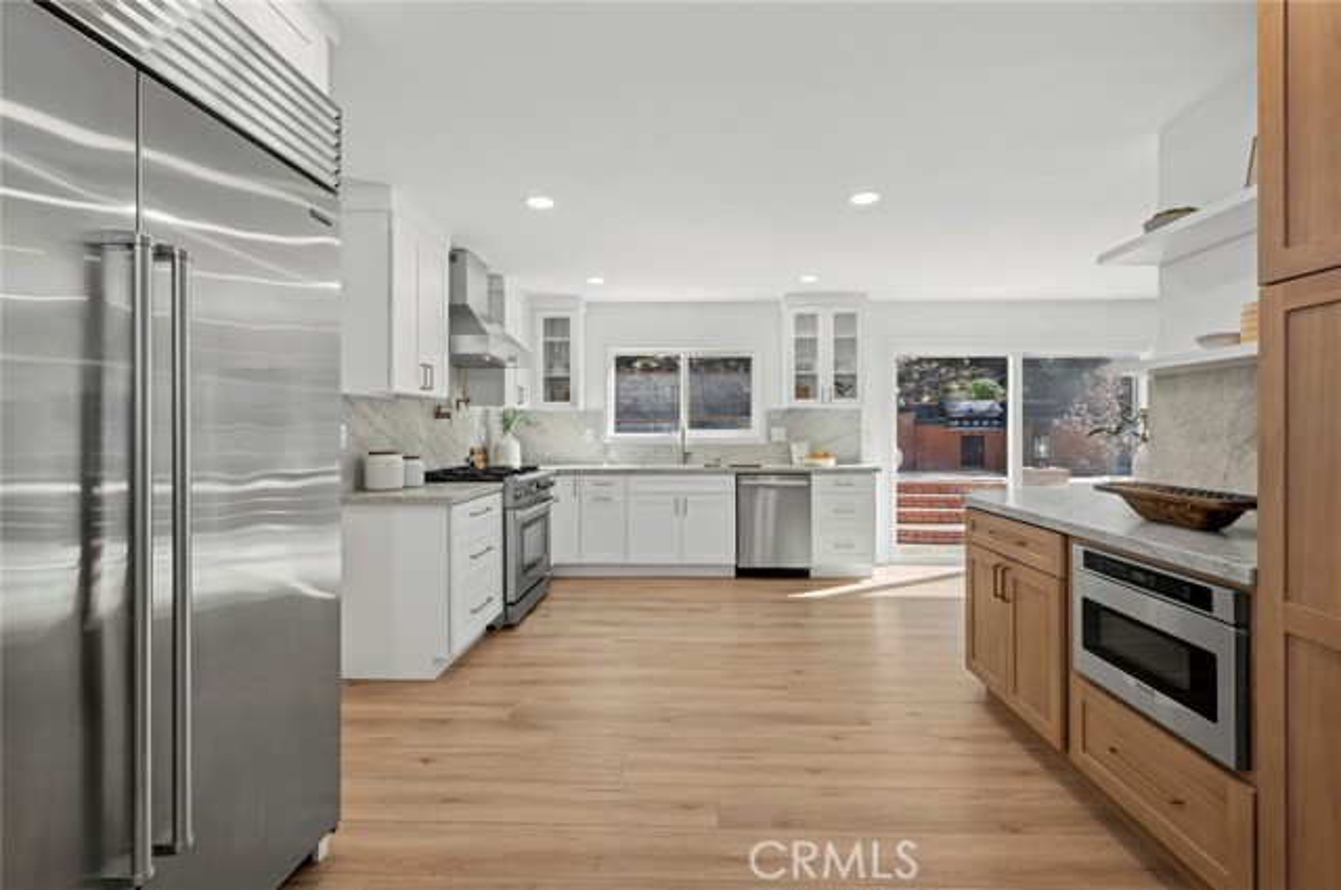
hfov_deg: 96.8
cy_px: 445
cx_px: 670
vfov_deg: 73.6
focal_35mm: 16
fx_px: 595
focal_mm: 16
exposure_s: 1/20
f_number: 9
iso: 125
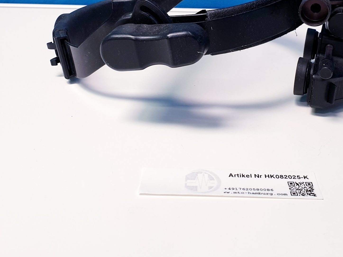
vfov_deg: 31.1
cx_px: 205
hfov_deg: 41.1
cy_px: 70
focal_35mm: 46
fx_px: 456
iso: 160
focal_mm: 4.3
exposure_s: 1/50
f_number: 2.4
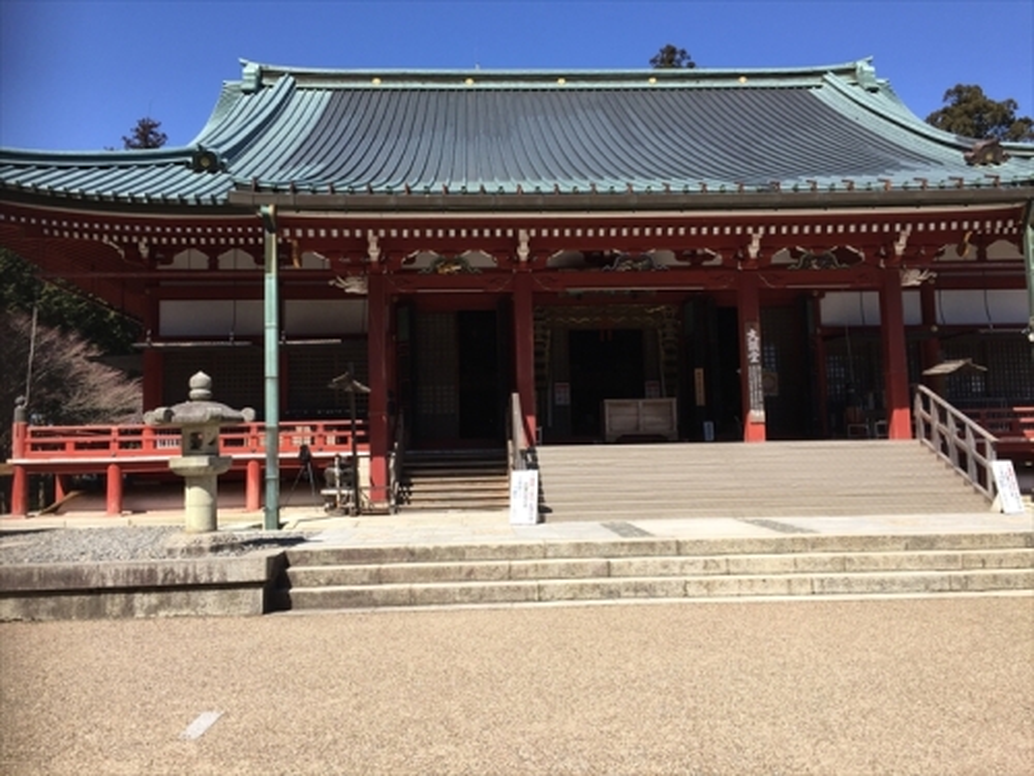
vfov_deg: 48.2
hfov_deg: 61.7
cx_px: 517
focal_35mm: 29
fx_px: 866
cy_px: 388
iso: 32
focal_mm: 4.15
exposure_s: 1/1464
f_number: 2.2
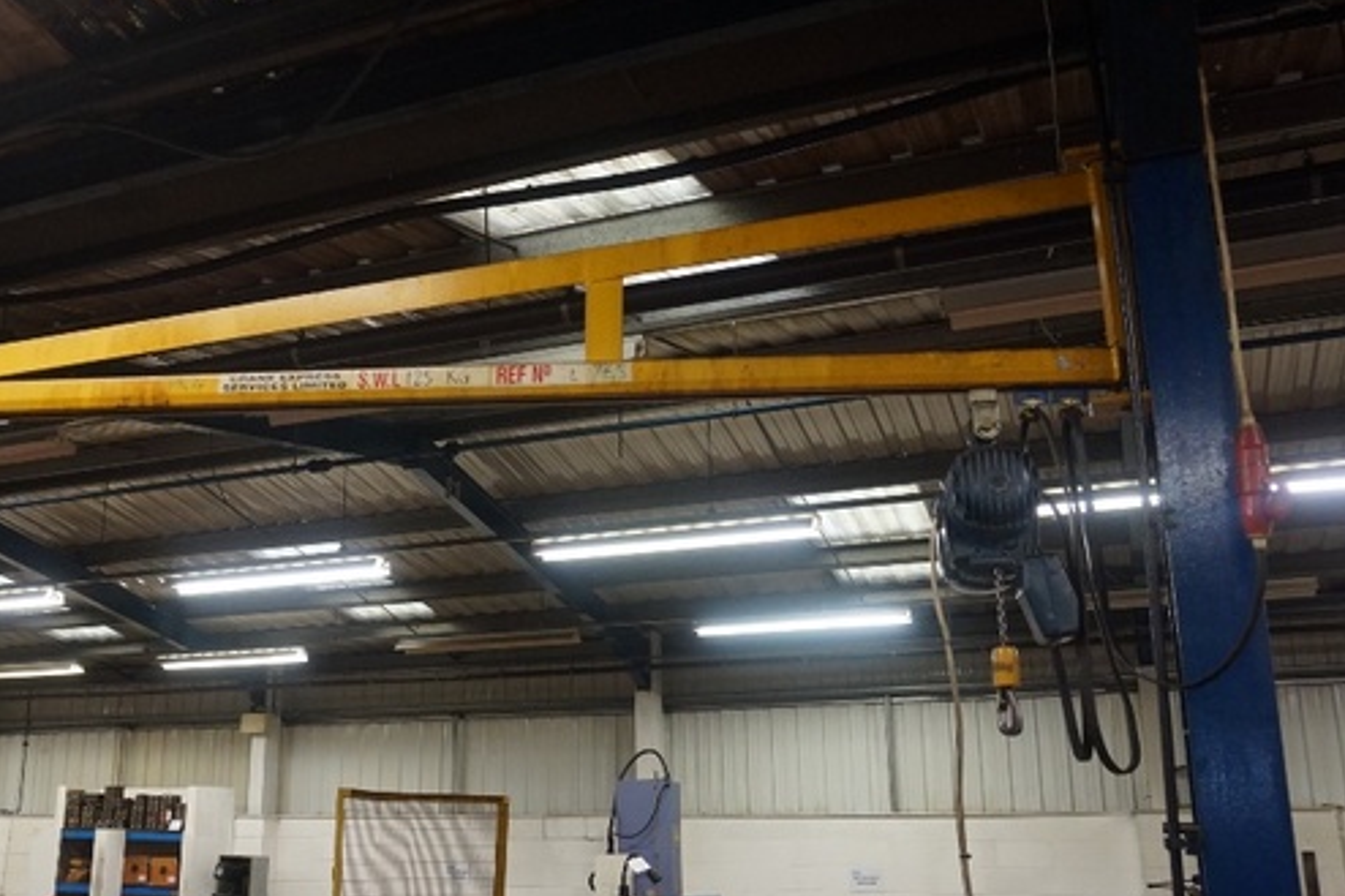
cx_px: 539
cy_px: 485
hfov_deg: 54.1
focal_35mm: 35
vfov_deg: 37.8
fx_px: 1307
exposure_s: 1/160
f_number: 4
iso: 1600
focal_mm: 16
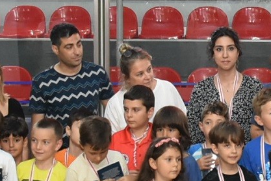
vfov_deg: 8.5
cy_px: 60
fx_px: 1221
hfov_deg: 12.5
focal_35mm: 162
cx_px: 270
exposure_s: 1/60
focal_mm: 18
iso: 1800
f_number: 4
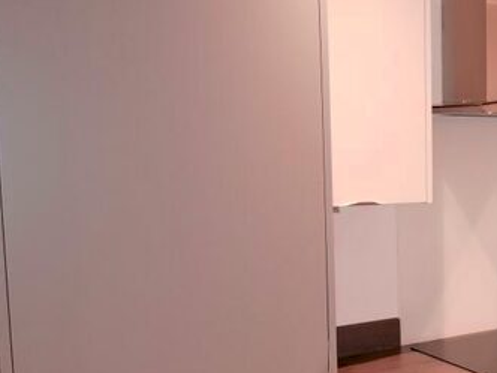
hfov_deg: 31.0
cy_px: 246
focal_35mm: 57
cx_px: 513
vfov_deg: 25.5
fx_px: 818
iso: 320
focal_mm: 4.75
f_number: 1.8
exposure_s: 1/33.3
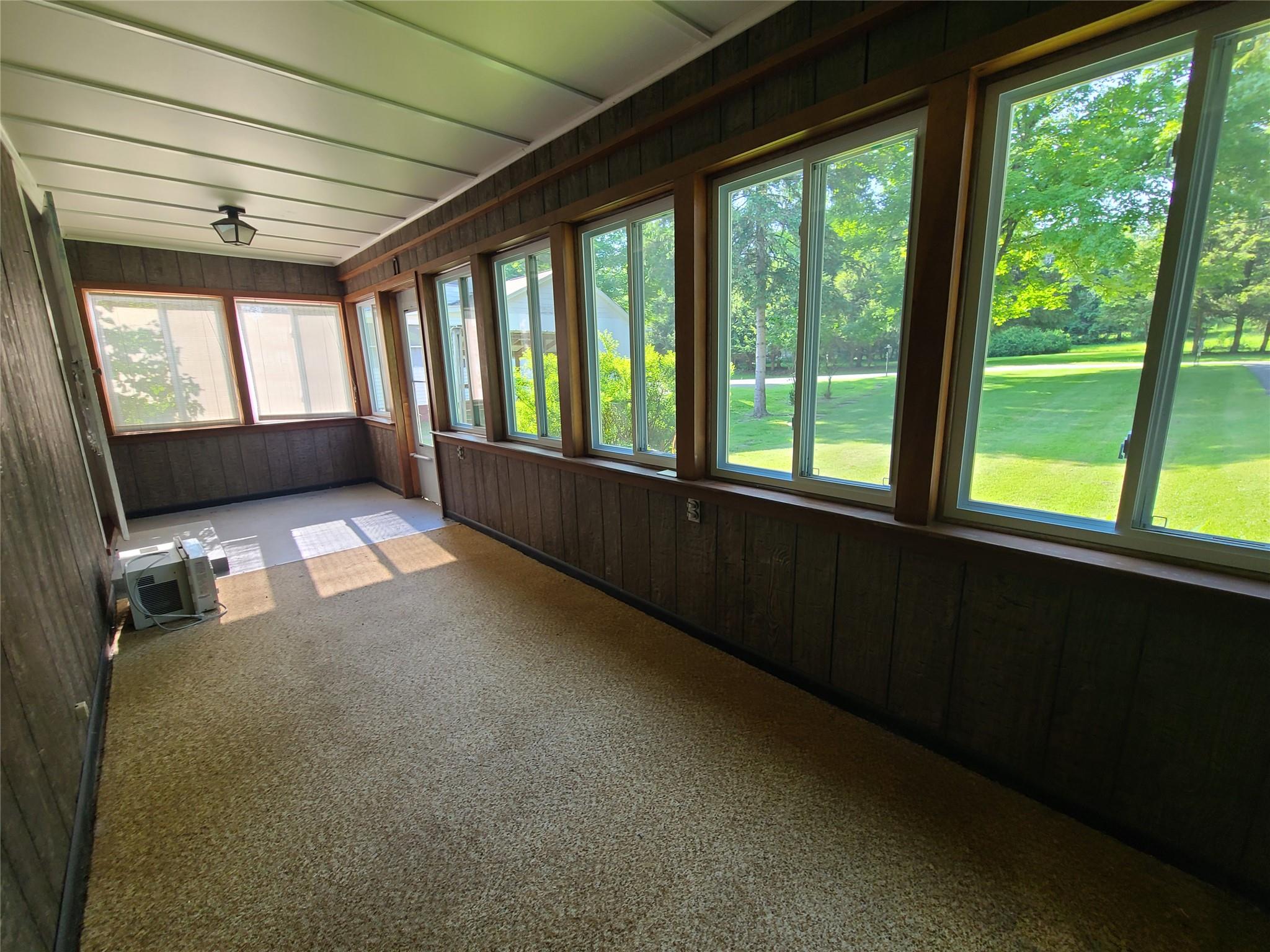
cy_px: 476
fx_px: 477
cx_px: 635
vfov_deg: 89.9
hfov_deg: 106.2
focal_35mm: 13
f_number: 2.2
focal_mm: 2.2
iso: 64
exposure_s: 1/57
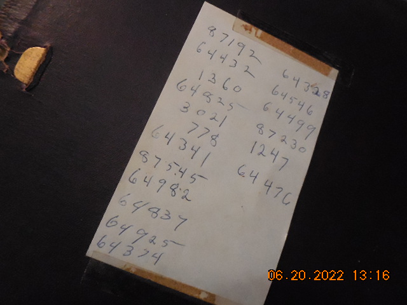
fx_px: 341
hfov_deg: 61.7
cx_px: 204
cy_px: 152
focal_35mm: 29
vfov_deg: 48.2
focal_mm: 5.2
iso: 1600
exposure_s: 1/160
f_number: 4
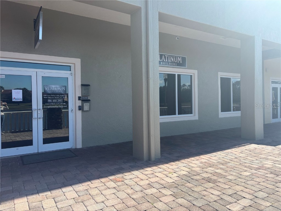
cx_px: 140
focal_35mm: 26
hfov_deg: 67.3
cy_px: 106
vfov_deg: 53.1
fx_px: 211
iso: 50
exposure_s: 1/1667
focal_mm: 5.96
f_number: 1.6
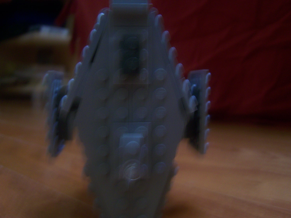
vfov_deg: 37.7
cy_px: 109
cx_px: 146
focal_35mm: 38
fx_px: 319
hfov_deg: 49.0
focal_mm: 6.3
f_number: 2.8
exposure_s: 1/8
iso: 160
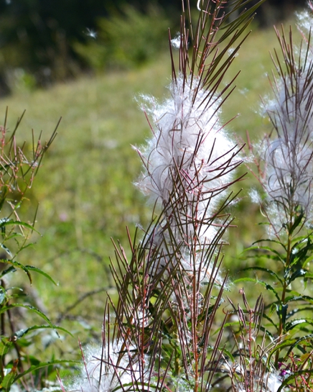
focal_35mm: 476
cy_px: 154
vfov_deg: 4.1
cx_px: 184
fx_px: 5512
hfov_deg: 3.3
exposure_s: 1/400
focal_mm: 180
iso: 400
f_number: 11
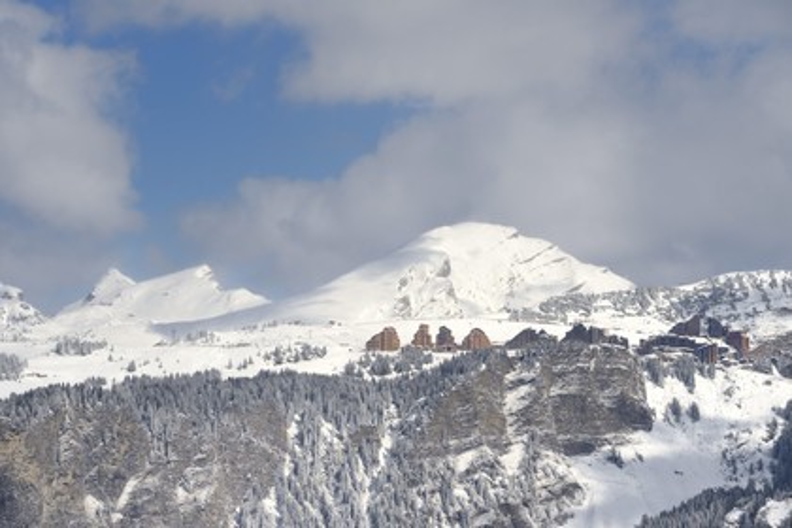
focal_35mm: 175
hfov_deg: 11.7
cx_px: 396
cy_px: 264
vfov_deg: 7.8
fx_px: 3850
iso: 200
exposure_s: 1/800
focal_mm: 175
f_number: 11
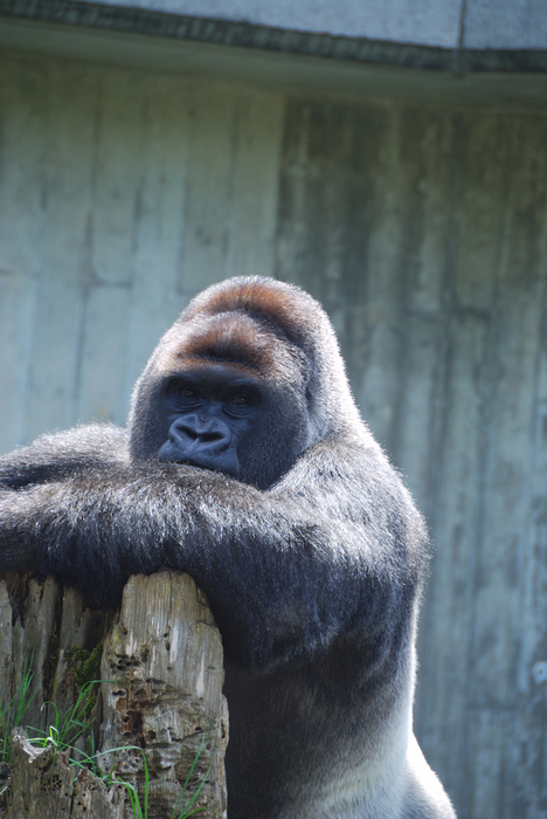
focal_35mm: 300
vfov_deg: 6.9
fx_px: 6823
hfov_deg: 4.6
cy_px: 410
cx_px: 274
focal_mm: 200
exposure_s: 1/80
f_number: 5.6
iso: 100
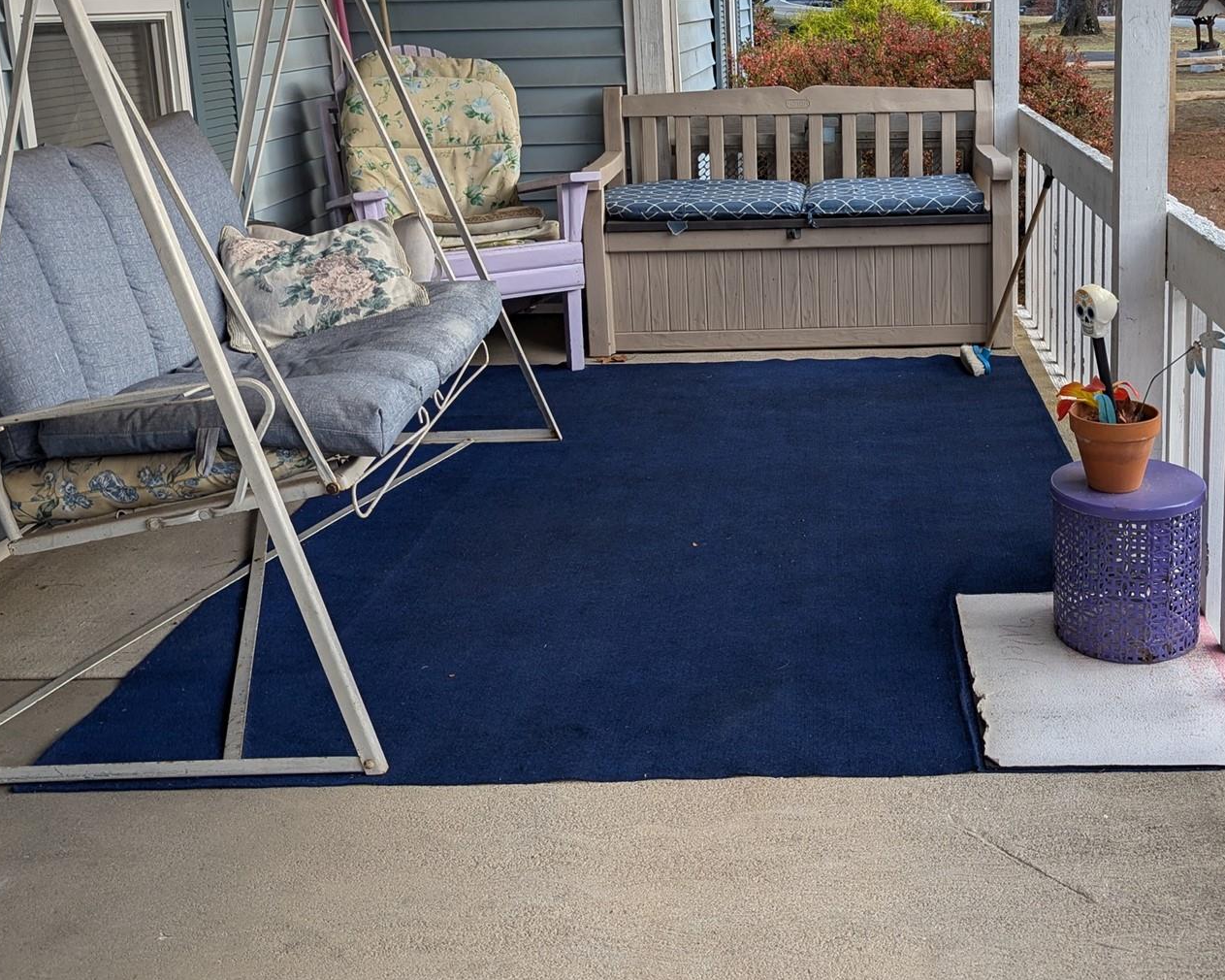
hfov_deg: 47.1
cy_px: 260
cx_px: 828
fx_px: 1377
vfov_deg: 38.3
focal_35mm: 38
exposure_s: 1/225
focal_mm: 6.81
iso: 36
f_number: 1.85
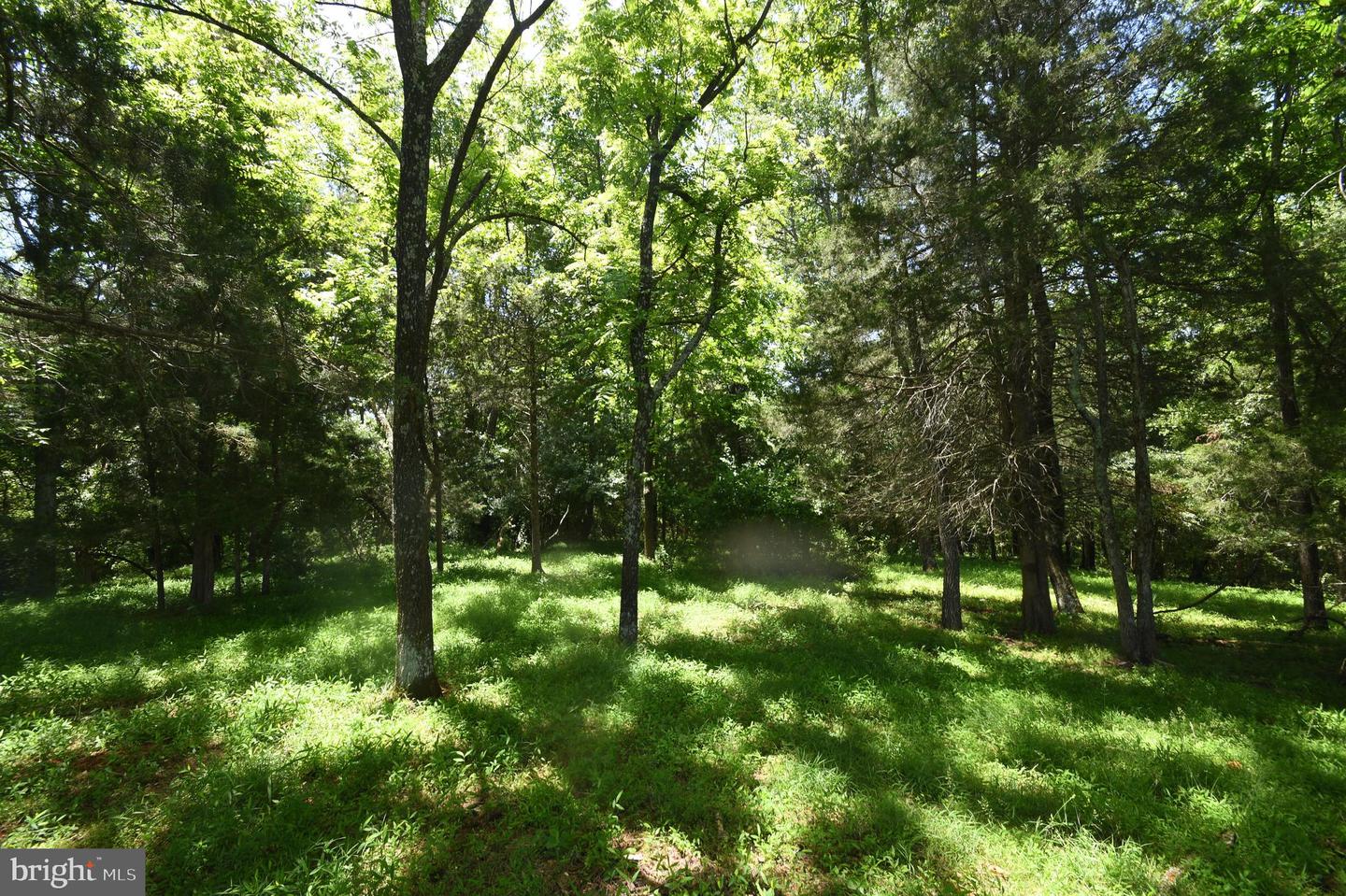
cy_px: 448
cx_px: 673
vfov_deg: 77.3
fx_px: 561
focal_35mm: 15
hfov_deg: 100.4
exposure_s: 1/50
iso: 100
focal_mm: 10
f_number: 8
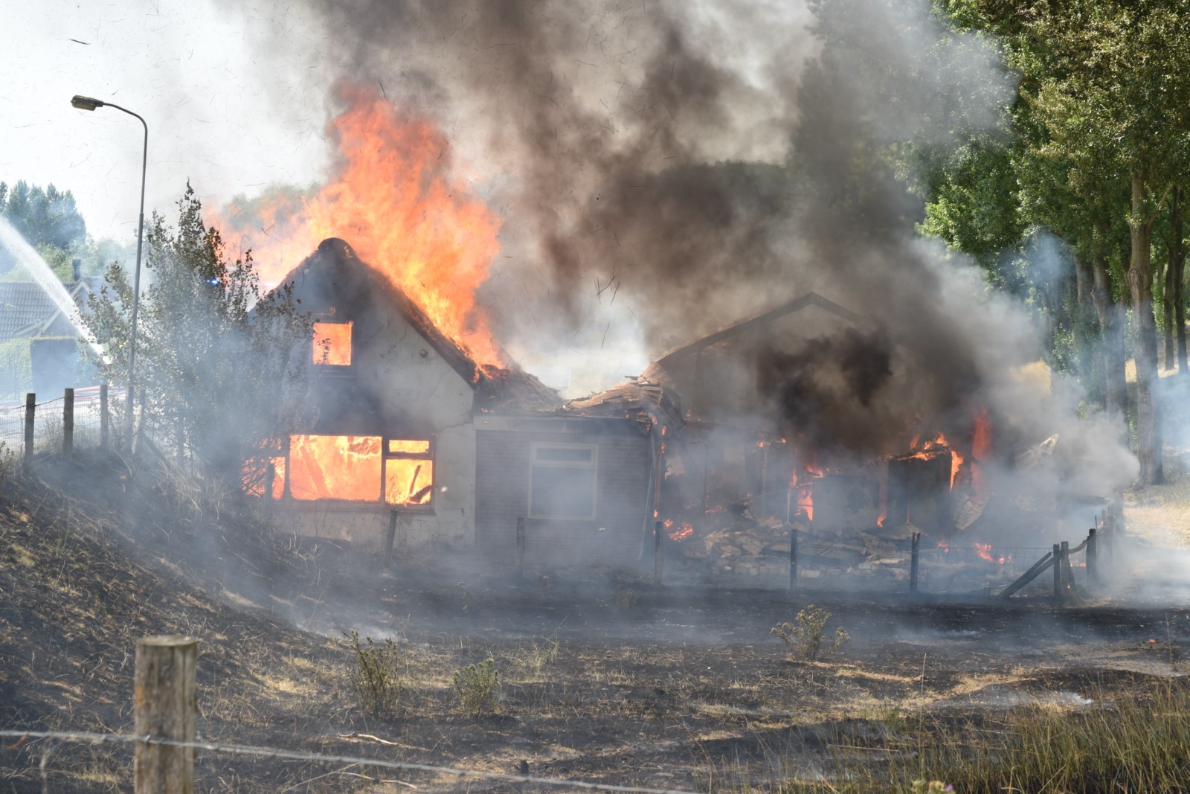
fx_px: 2578
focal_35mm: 78
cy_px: 397
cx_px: 595
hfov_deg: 26.0
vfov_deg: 17.5
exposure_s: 1/320
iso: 200
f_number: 9
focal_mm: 52
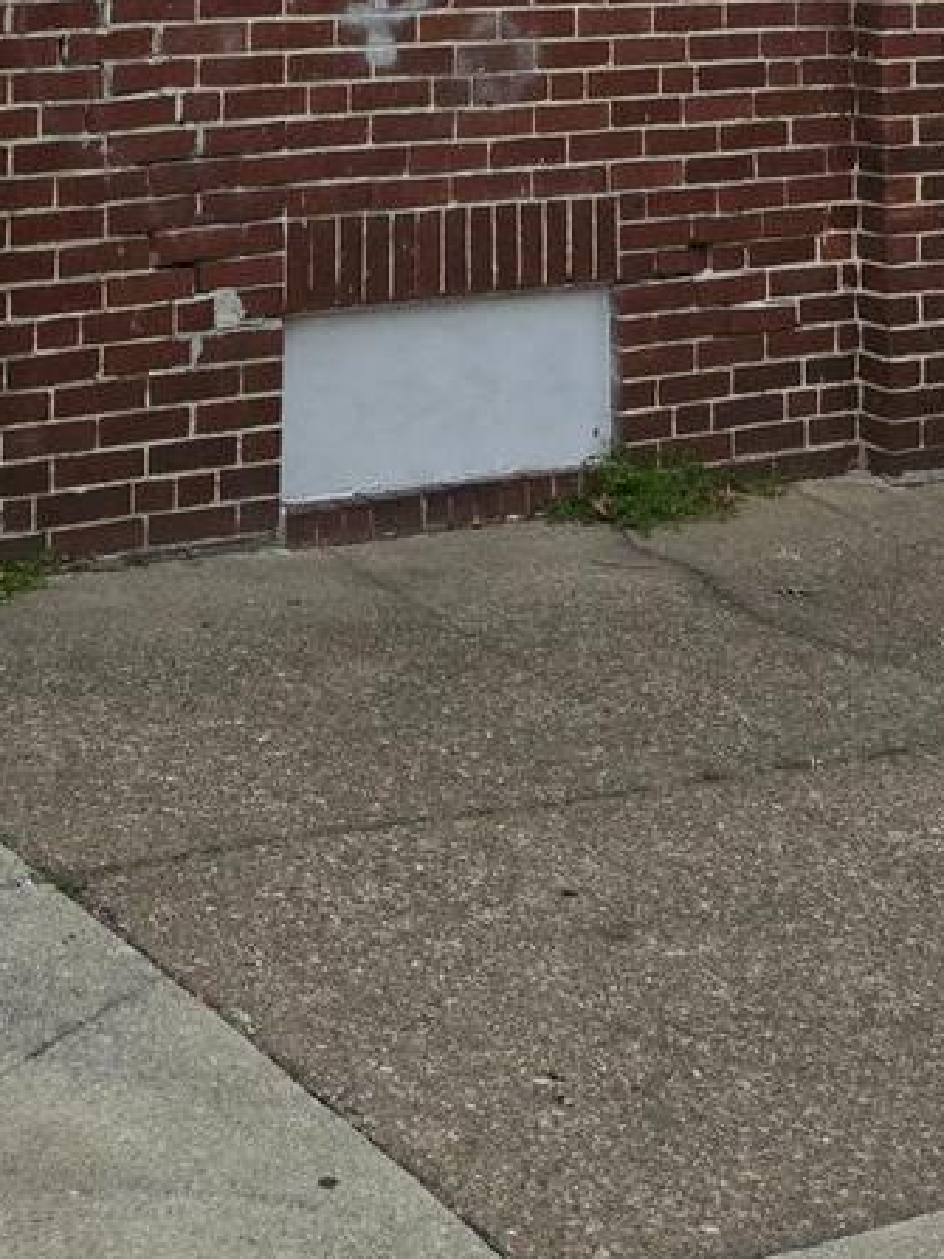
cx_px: 330
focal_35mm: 79
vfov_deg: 20.8
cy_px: -656
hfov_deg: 18.6
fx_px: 2874
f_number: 1.8
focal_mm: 5.4
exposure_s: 1/180
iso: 100
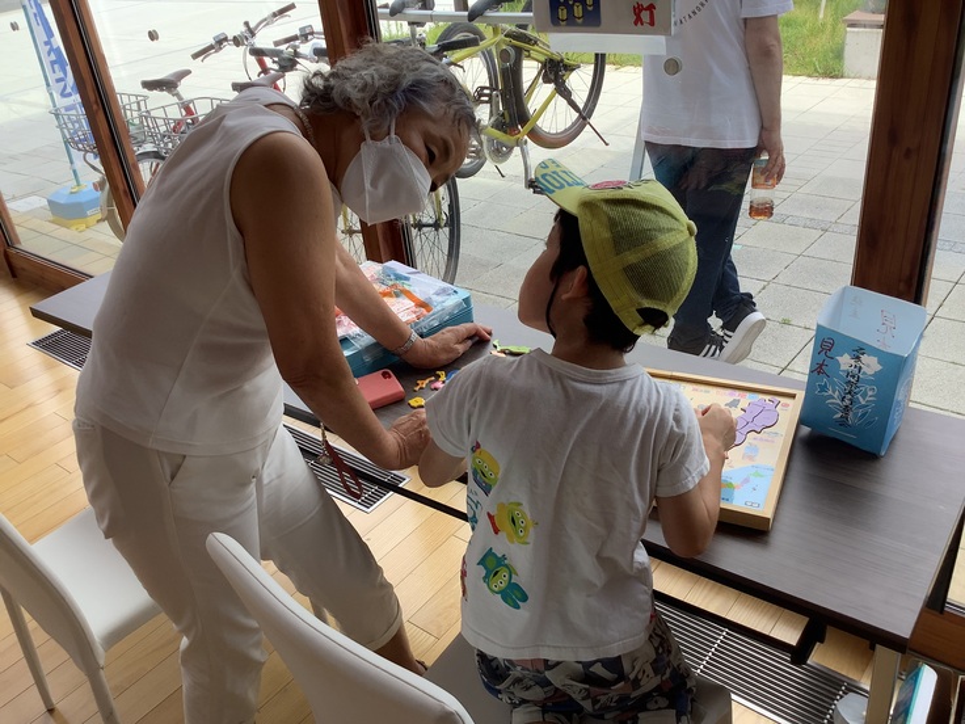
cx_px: 482
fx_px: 864
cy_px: 362
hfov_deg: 58.4
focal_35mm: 31
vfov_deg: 45.4
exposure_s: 1/197
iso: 25
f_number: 2.4
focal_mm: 3.3
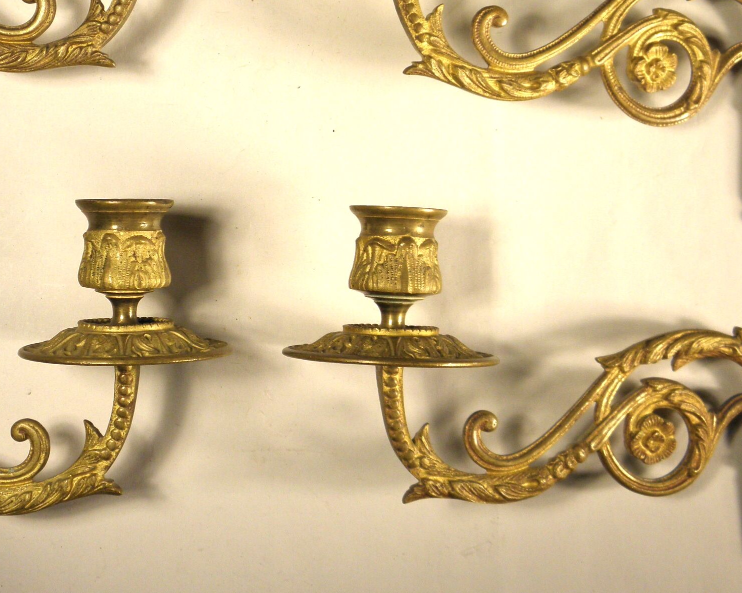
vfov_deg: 23.7
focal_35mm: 64
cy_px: 196
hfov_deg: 29.3
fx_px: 1405
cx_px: 240
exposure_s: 1/160
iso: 100
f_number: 3.7
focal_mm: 6.8
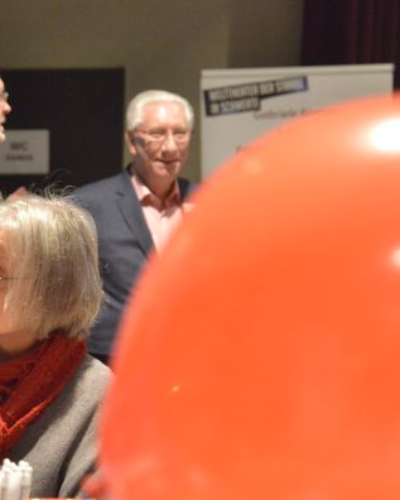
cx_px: -35
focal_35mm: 110
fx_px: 1627
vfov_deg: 17.4
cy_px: 310
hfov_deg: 13.7
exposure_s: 1/60
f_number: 4
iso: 6400
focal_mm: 58
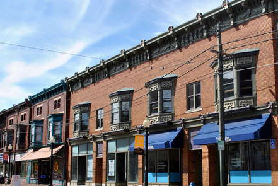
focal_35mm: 47
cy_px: 91
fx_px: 363
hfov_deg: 41.1
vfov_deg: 28.7
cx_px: 194
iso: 100
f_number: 8
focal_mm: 18
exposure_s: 1/250
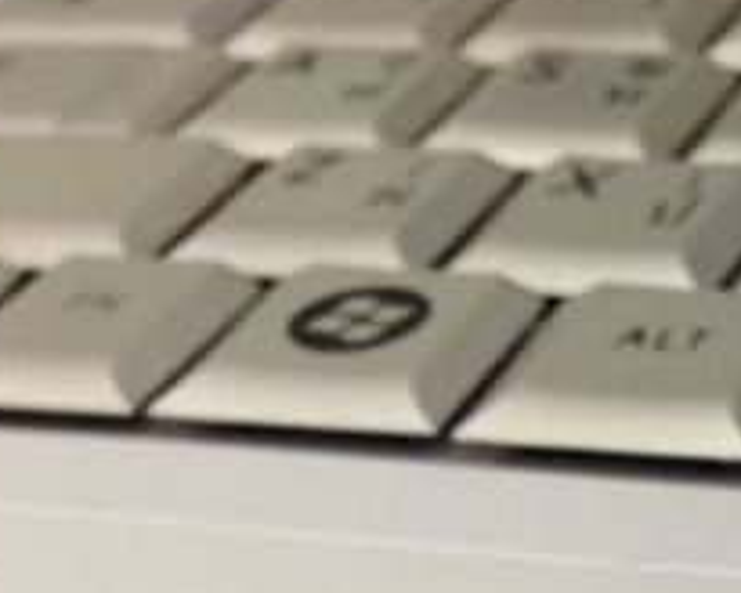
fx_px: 2763
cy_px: 1031
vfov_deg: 11.5
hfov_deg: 14.6
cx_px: 987
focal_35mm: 126
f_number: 2.4
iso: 64
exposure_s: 1/50
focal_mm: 4.12
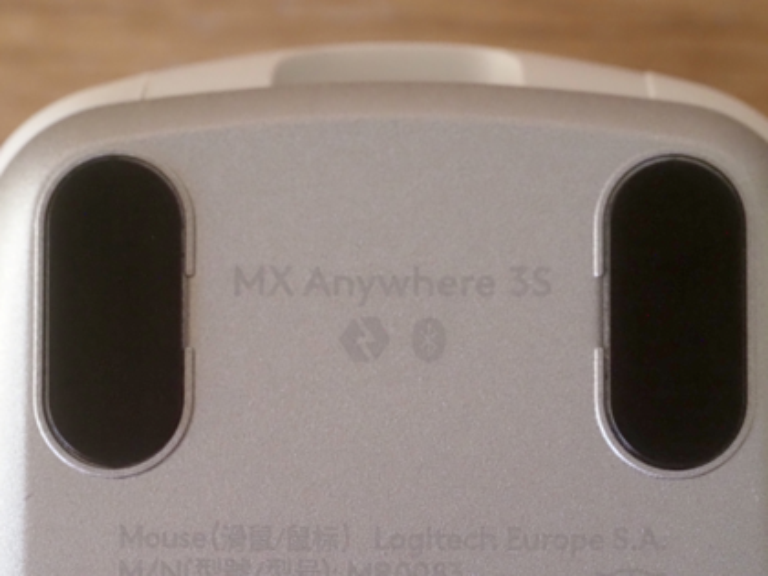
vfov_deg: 12.3
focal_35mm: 120
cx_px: 384
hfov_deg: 16.4
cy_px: 288
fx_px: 2662
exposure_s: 1/125
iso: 6400
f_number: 5.6
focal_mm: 60
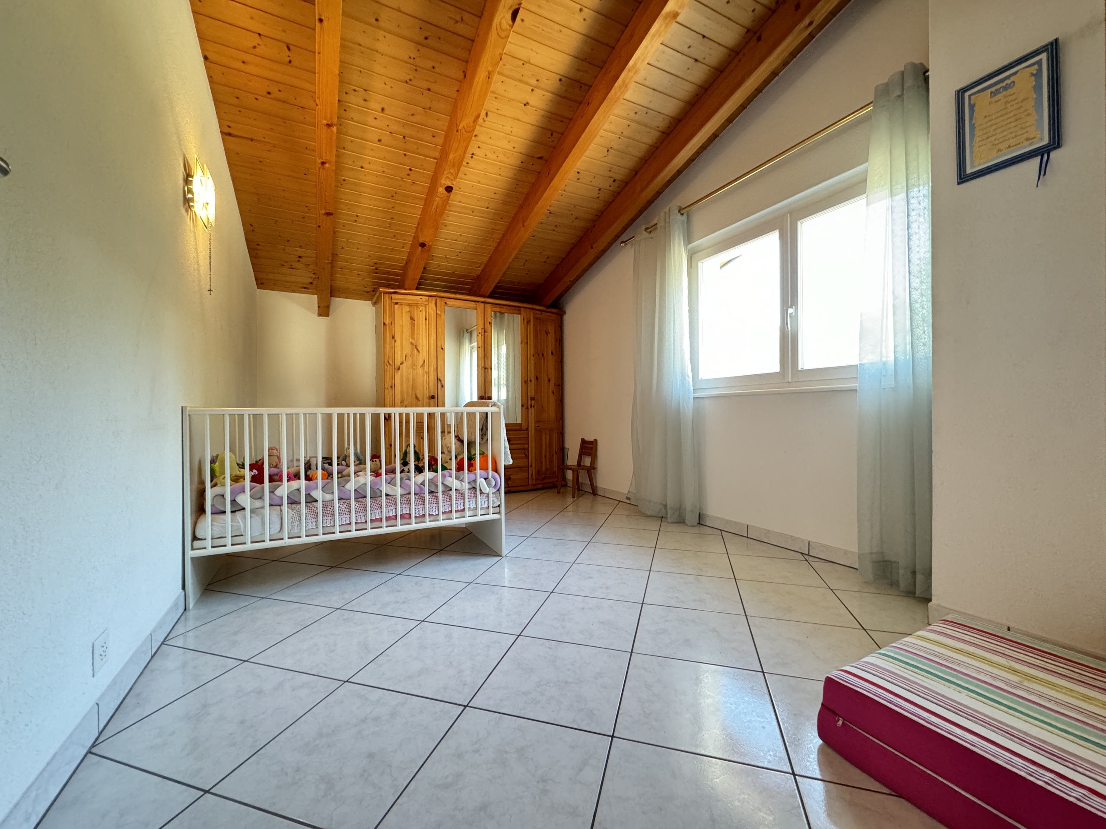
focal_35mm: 14
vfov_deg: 85.7
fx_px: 447
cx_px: 553
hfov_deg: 102.1
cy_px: 414
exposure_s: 1/50
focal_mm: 2.22
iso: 500
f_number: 2.2
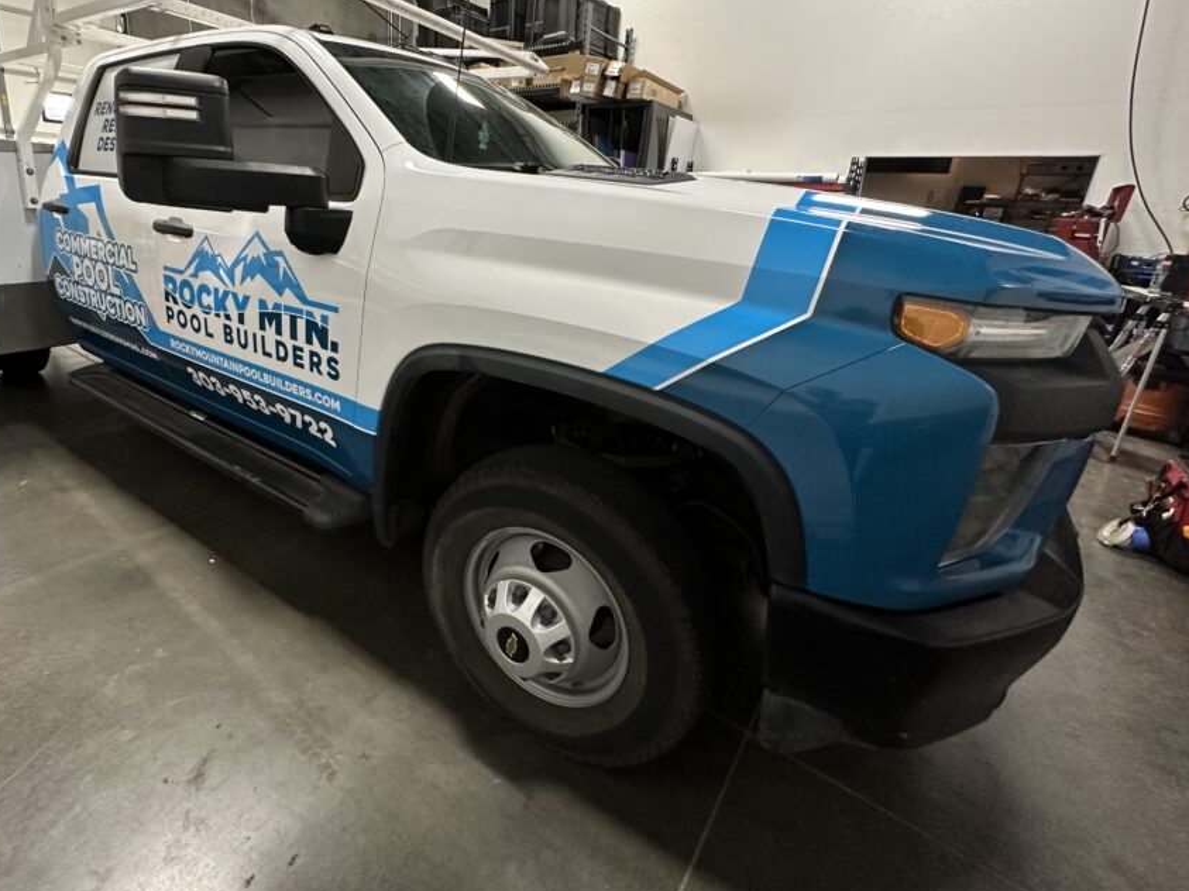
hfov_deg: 89.9
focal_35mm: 17
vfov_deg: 73.9
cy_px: 358
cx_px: 478
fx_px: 584
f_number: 2.2
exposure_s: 1/60
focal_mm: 2.22
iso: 320
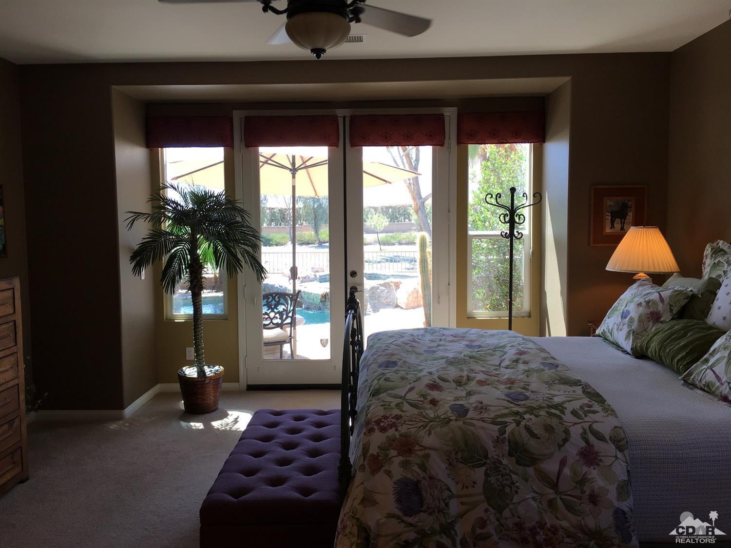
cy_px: 274
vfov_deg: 48.2
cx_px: 366
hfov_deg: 61.7
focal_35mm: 29
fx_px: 612
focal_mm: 4.15
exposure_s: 1/120
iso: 25
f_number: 2.2
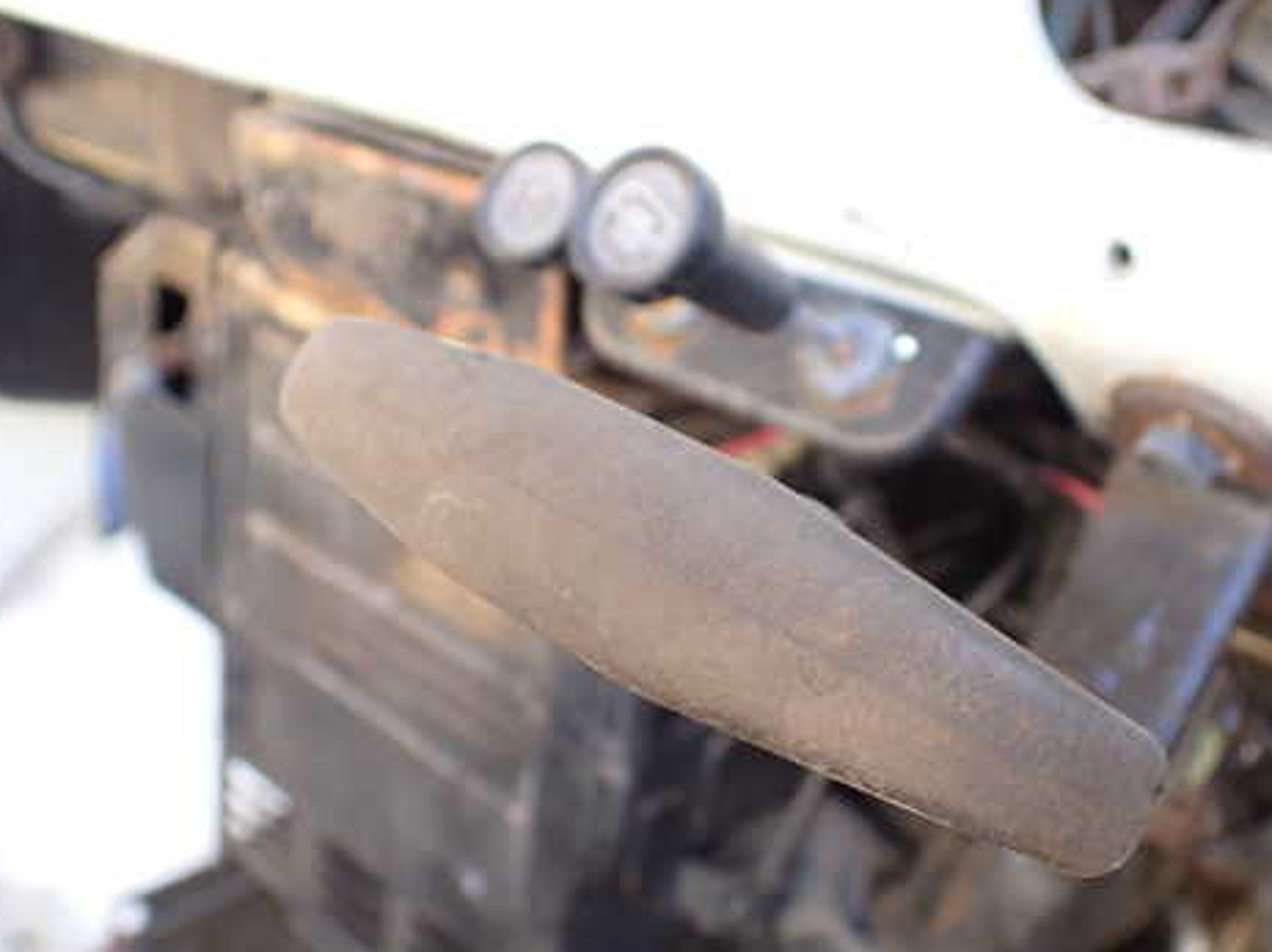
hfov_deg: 47.8
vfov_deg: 36.7
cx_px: 697
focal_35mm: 39
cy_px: 545
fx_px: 1432
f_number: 2.3
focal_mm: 5.4
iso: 320
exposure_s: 1/125
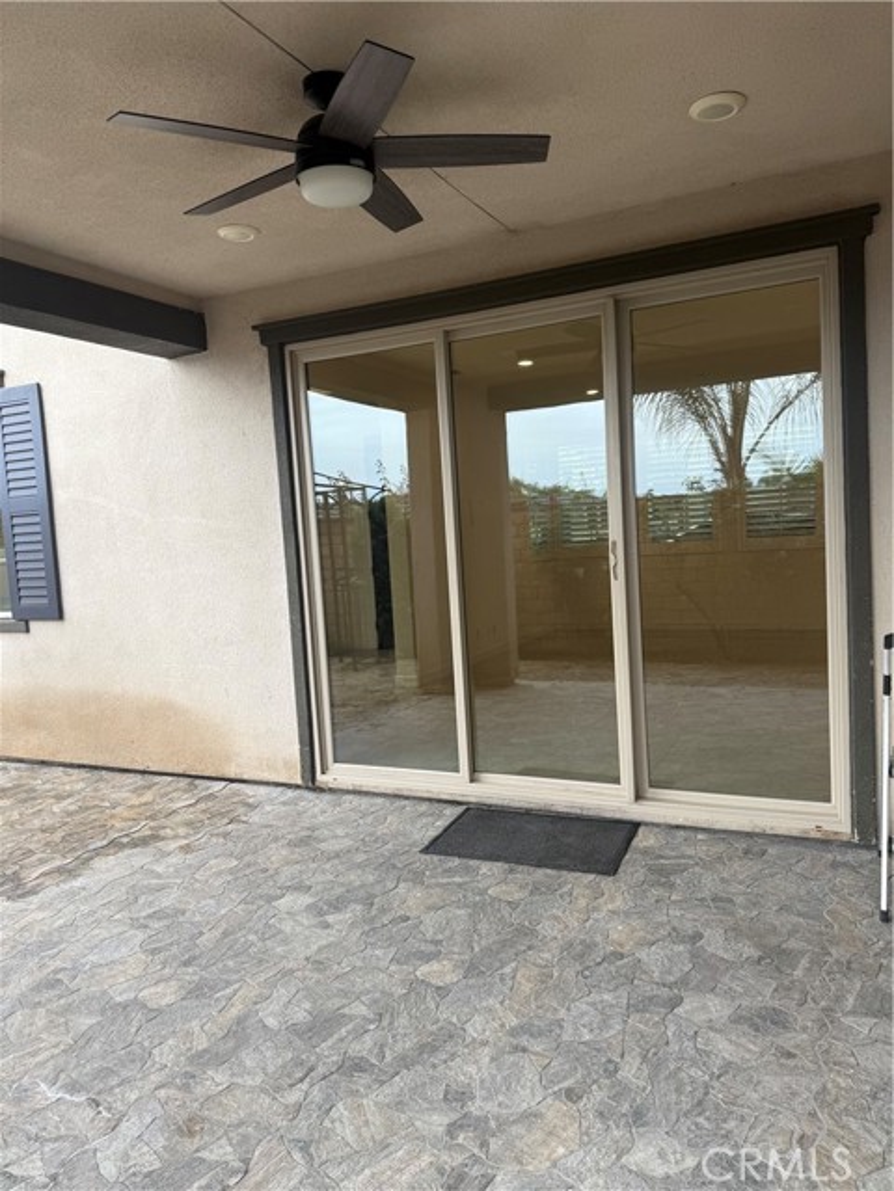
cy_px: 596
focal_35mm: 24
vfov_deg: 71.6
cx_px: 447
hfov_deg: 56.8
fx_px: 826
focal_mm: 6.76
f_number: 1.78
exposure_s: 1/342
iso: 80
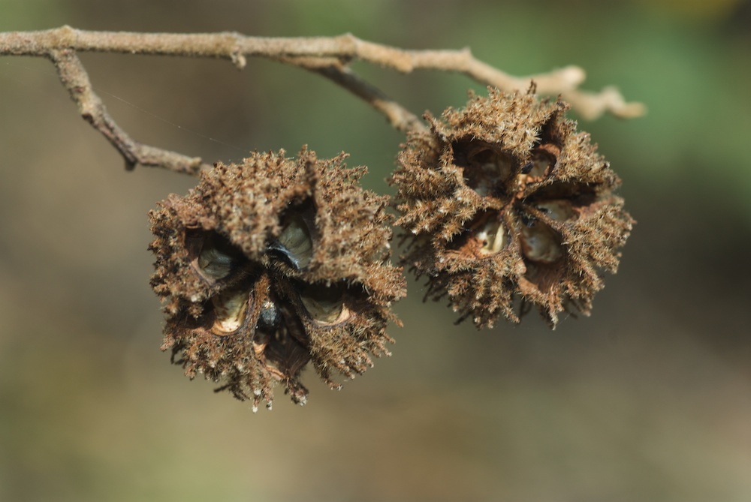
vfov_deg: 10.2
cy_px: 251
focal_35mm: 135
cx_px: 376
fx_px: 2819
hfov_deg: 15.2
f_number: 11
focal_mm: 90
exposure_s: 1/125
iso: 250
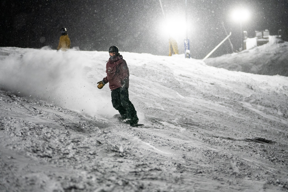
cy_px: 96
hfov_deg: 20.6
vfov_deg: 13.8
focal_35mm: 99
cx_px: 144
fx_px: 792
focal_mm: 99
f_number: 2.8
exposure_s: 1/250
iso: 6400
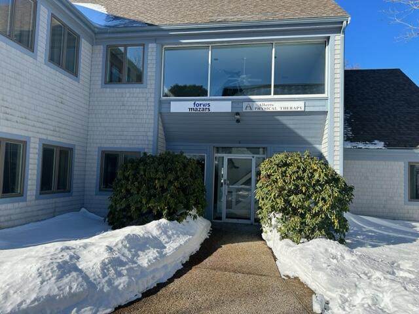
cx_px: 210
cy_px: 157
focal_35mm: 24
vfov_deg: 56.8
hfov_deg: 71.6
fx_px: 291
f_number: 1.78
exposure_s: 1/2967
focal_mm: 6.86
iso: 80
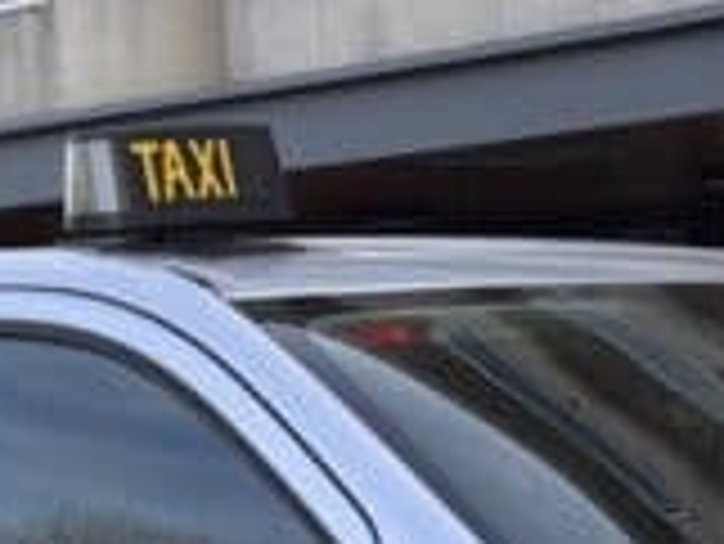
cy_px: 715
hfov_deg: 11.9
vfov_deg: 8.9
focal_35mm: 165
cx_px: 594
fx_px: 3454
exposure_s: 1/858
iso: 50
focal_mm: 5.96
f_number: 1.6
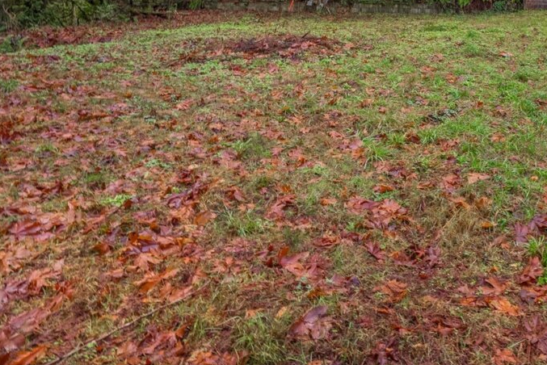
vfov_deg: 38.2
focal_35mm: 31
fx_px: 471
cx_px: 434
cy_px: 8
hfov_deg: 56.1
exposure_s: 1/30
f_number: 7.1
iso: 800
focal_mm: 15
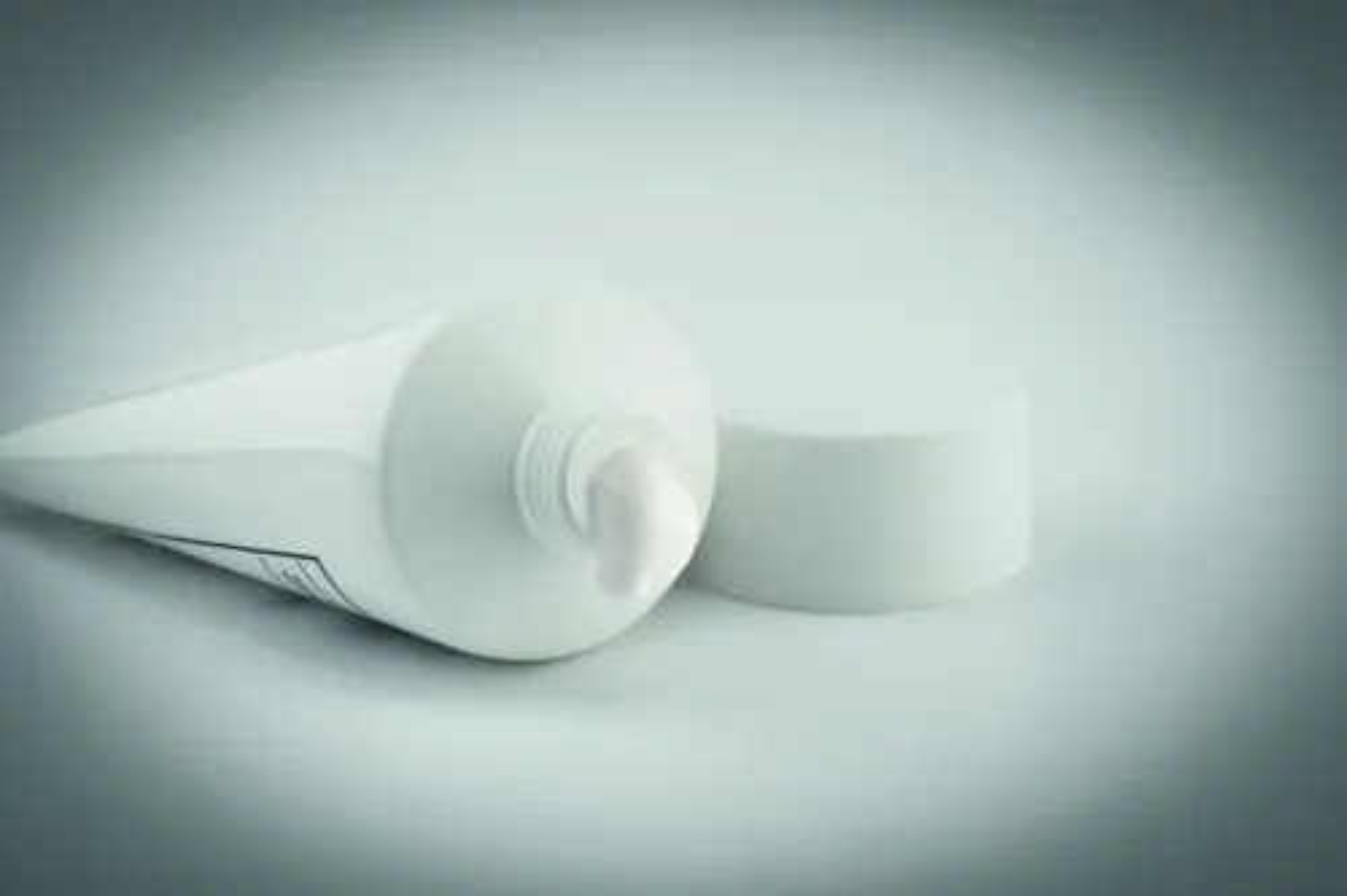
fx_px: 3927
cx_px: 674
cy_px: 448
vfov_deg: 13.0
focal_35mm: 105
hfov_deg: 19.5
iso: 100
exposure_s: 1/125
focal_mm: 105
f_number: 25
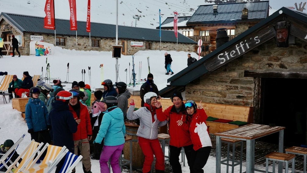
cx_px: 154
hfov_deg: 48.4
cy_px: 94
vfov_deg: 28.3
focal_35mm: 42
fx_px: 342
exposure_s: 1/400
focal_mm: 26
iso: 800
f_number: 5
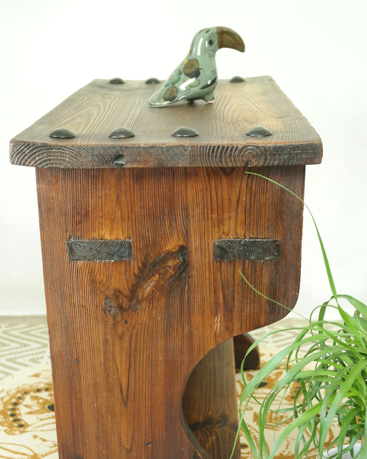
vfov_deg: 33.4
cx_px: 184
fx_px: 760
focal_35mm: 56
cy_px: 288
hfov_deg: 27.1
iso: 1600
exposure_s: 1/30
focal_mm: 30
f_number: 5.6
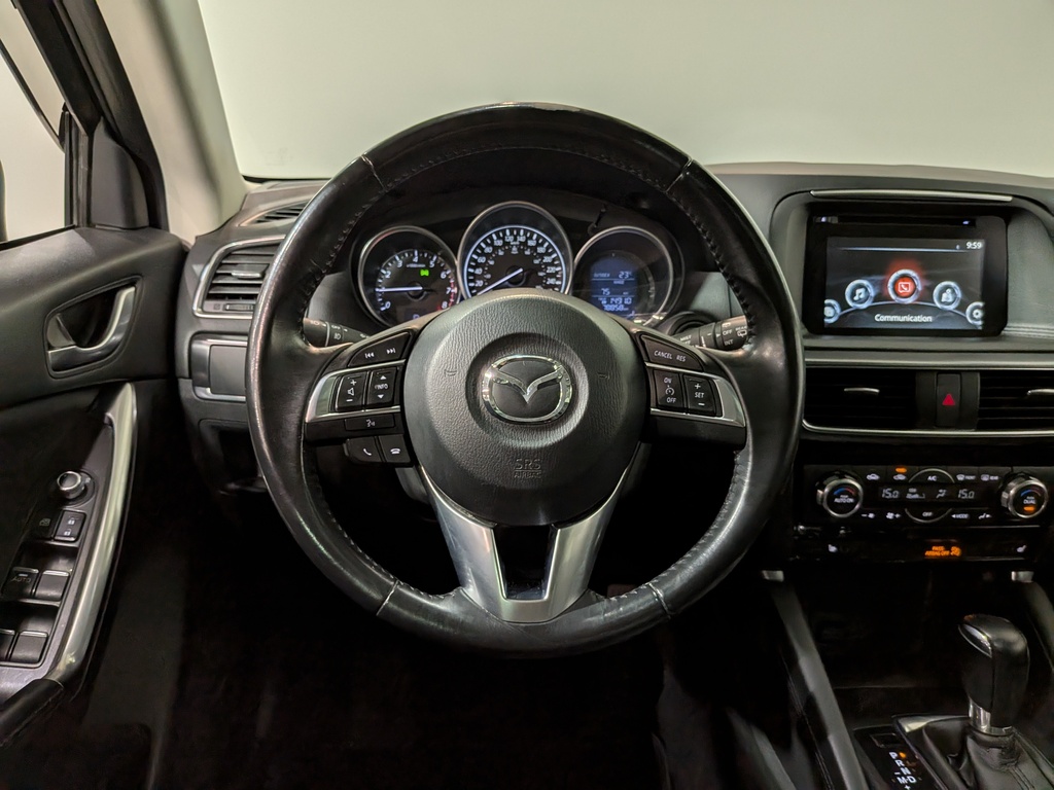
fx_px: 731
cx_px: 527
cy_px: 395
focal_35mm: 24
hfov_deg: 71.6
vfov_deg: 56.8
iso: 28
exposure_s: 1/70.7
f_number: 1.7
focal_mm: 4.53
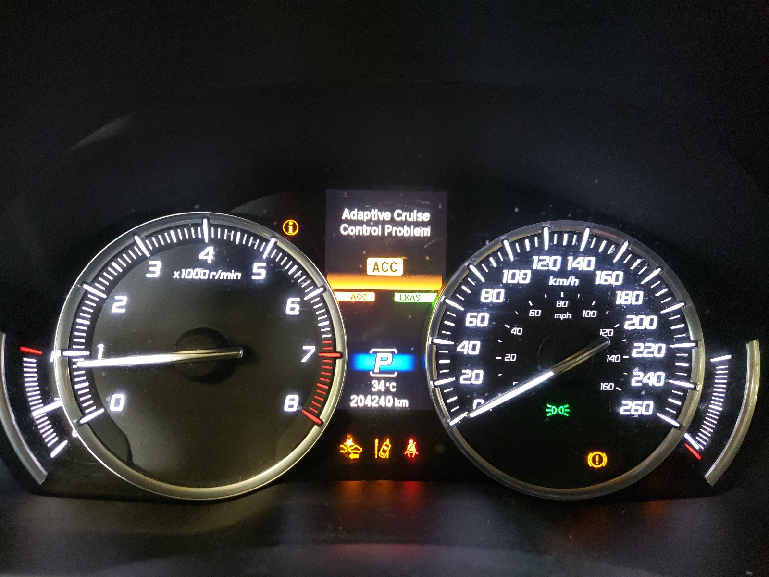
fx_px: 578
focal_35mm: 26
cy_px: 288
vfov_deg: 53.1
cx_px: 384
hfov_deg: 67.3
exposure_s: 1/30
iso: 356
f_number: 1.5
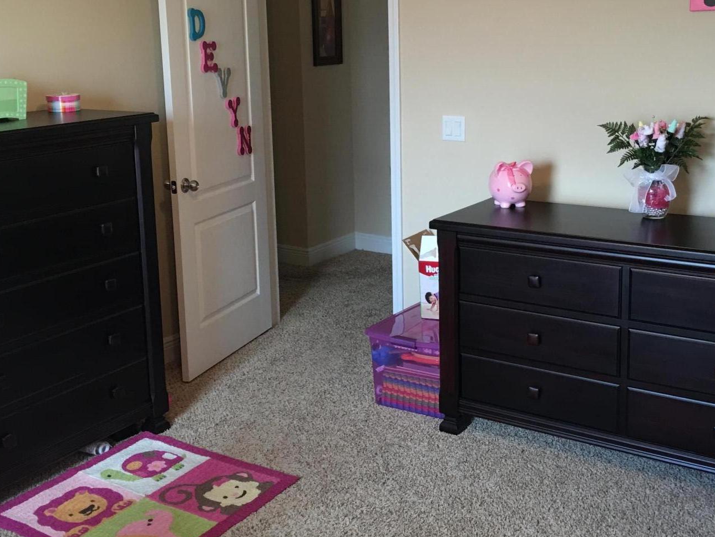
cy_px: 208
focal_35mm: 45
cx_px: 366
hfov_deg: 42.1
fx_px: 930
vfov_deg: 32.1
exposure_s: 1/15
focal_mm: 4.15
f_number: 2.2
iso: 50
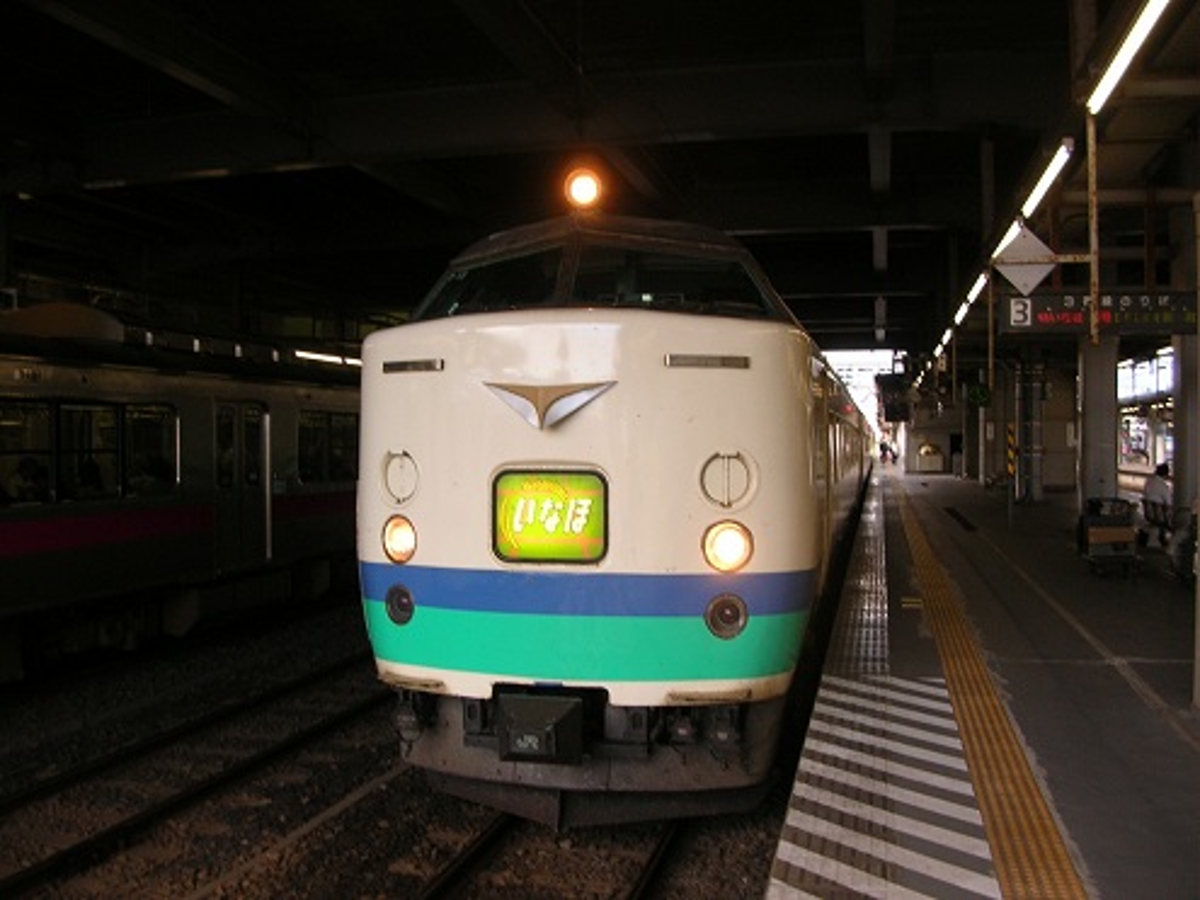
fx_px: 1213
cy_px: 450
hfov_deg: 52.6
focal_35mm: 35
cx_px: 600
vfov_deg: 40.7
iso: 50
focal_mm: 5.8
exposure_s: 1/32.6
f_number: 2.8
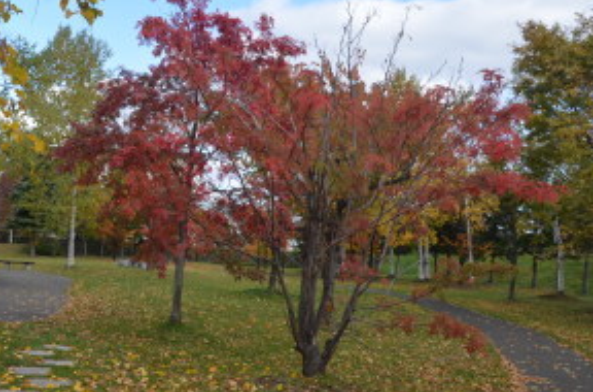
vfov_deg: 29.6
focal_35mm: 45
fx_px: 739
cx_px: 105
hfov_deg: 41.5
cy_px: 176
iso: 200
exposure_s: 1/320
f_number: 9
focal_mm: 18
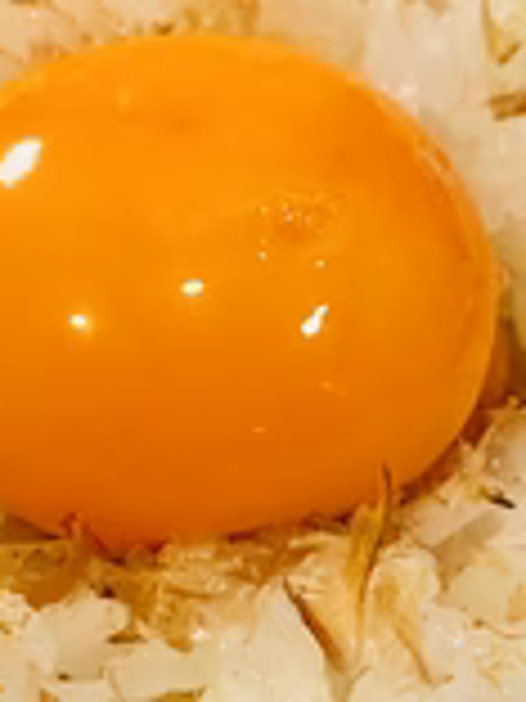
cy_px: 459
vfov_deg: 30.1
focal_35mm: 64
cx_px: 193
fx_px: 1297
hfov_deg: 22.9
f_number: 1.8
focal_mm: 4.25
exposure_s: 1/60
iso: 320
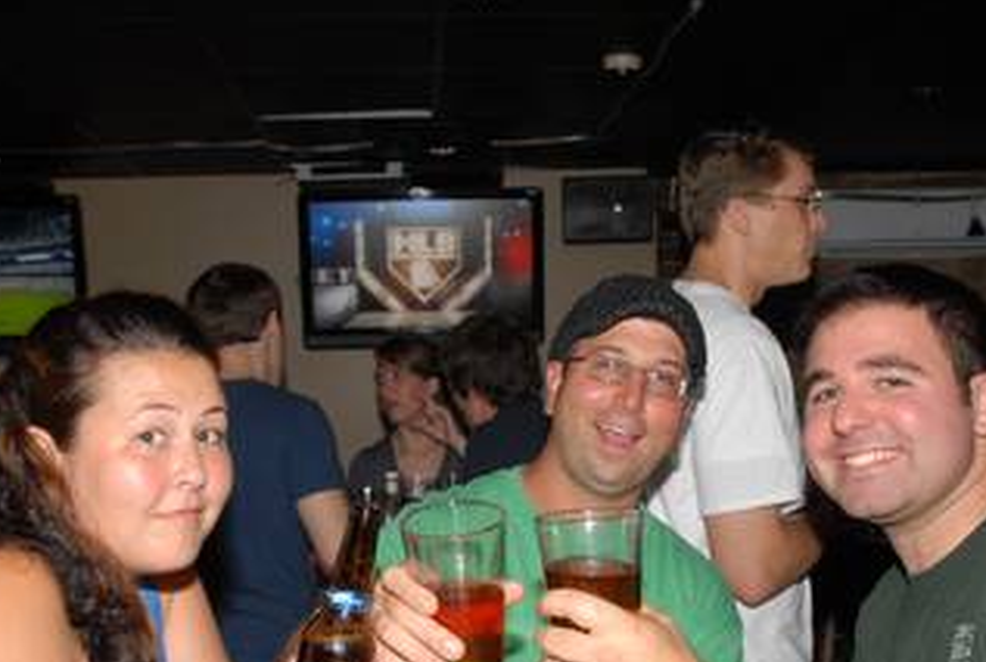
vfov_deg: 25.8
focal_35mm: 52
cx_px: 529
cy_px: 508
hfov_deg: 38.1
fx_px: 1428
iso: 500
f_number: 5.6
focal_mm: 22
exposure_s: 1/60
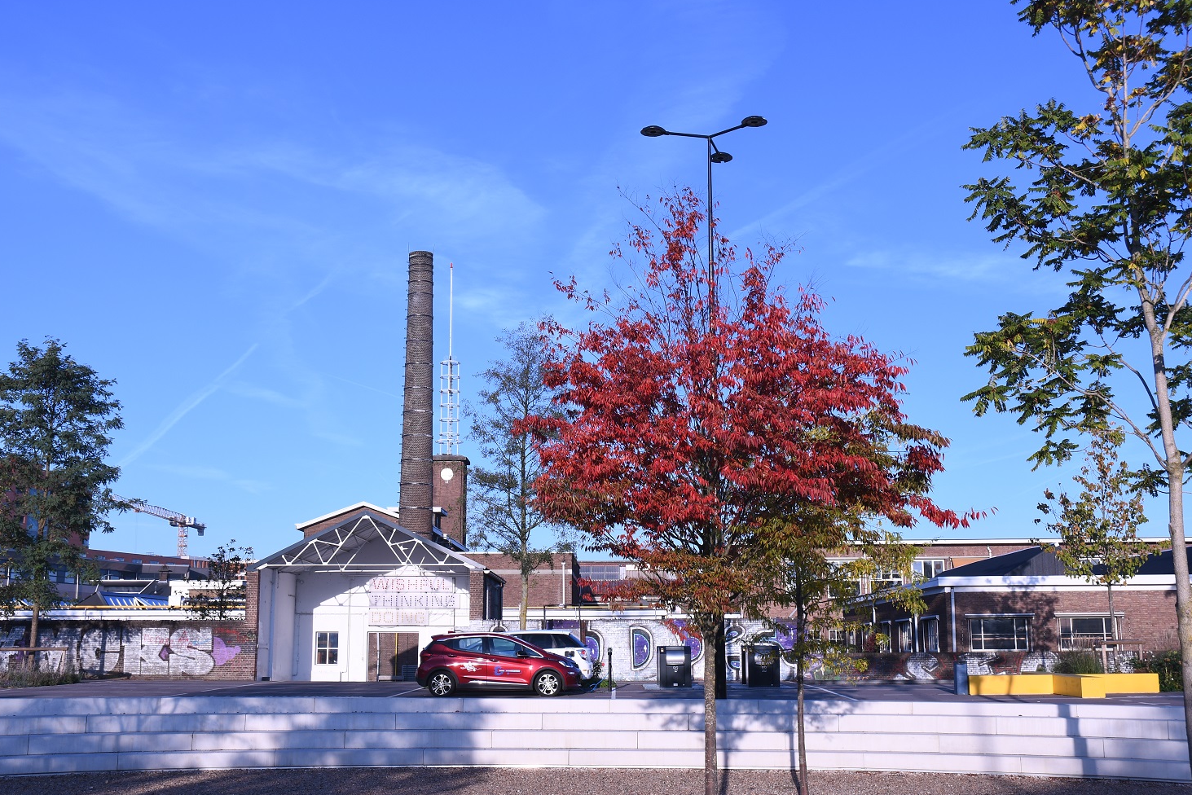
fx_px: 1358
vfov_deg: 32.6
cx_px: 599
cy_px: 402
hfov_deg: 47.4
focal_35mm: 41
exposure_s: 1/200
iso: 100
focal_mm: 27
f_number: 7.1
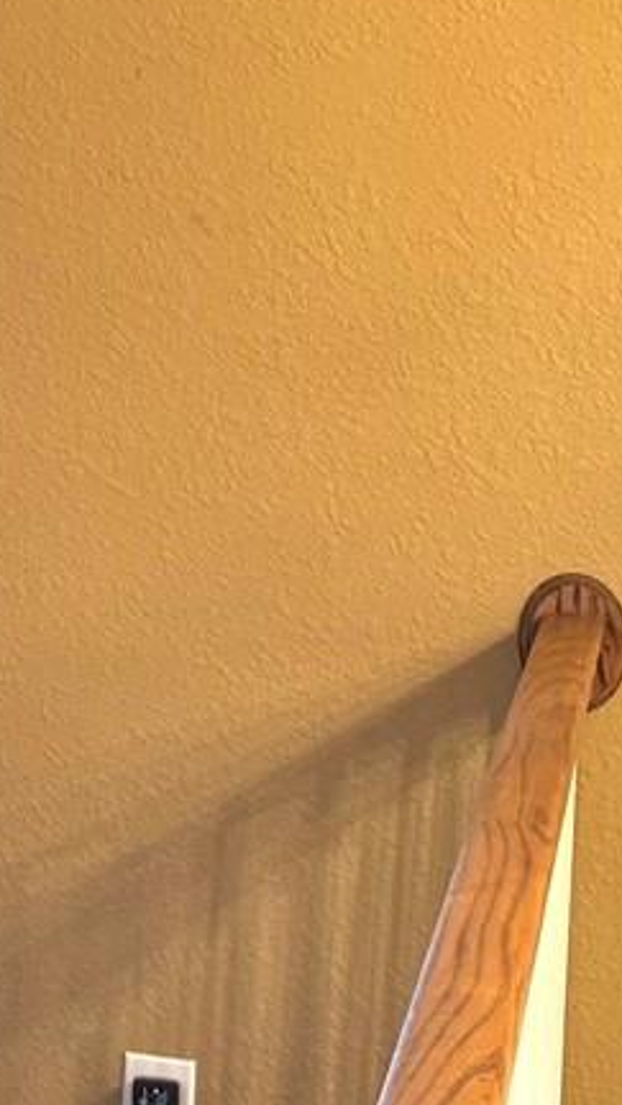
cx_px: -1083
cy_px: 330
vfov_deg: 17.2
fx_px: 3636
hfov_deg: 8.5
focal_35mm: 124
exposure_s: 1/60
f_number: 1.78
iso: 160
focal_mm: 6.76
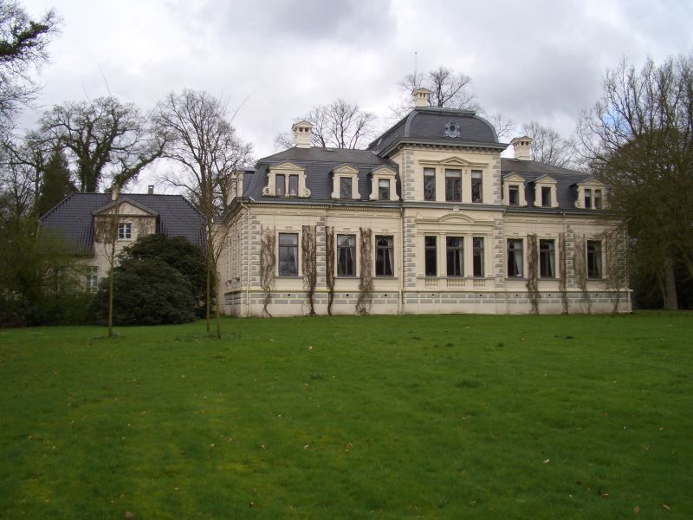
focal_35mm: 35
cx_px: 346
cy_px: 260
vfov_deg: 40.7
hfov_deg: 52.6
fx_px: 701
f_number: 4.3
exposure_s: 1/250
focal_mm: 5.8
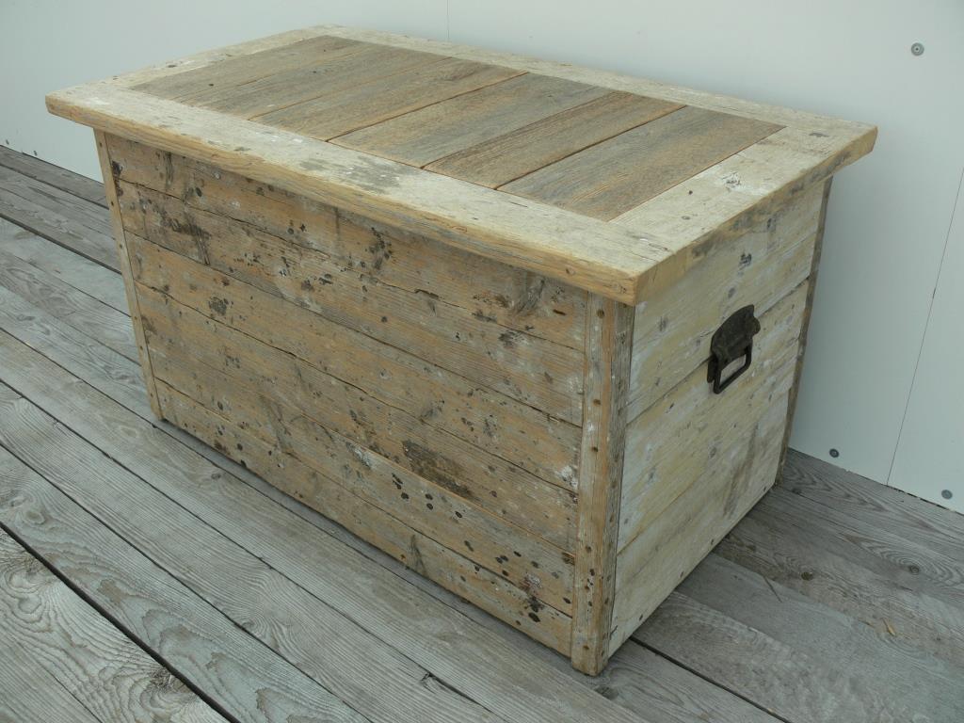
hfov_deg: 52.6
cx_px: 482
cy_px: 362
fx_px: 975
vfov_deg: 40.7
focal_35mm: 35
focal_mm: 7.4
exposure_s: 1/50
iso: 80
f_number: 3.6
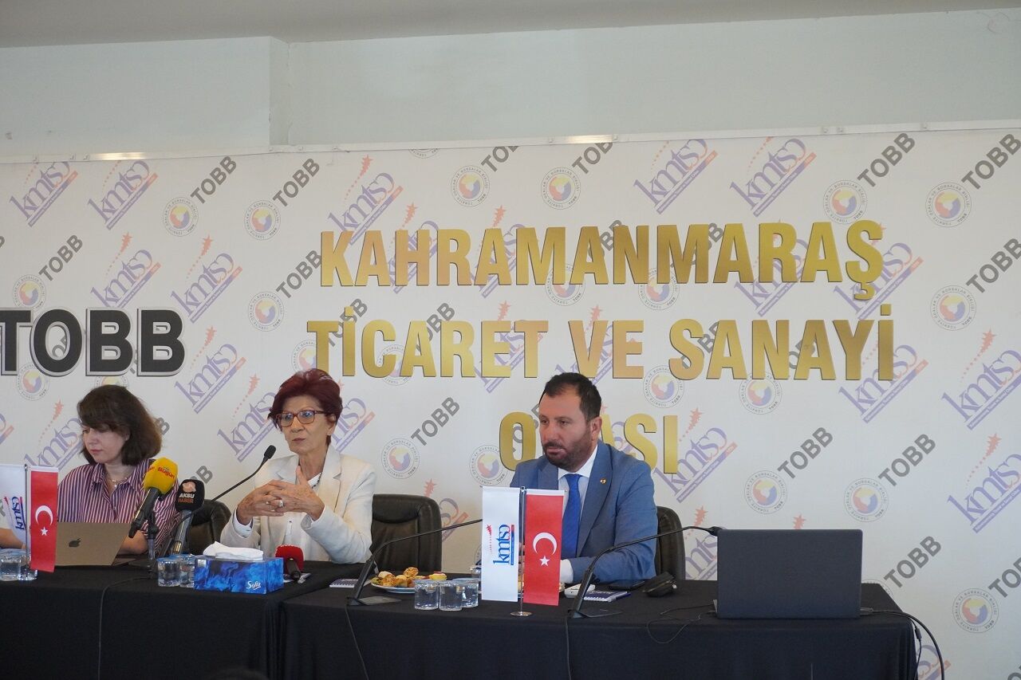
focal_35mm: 62
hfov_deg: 32.6
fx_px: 1744
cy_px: 340
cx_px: 510
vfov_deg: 22.1
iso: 2500
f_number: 5.6
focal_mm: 41
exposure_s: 1/160
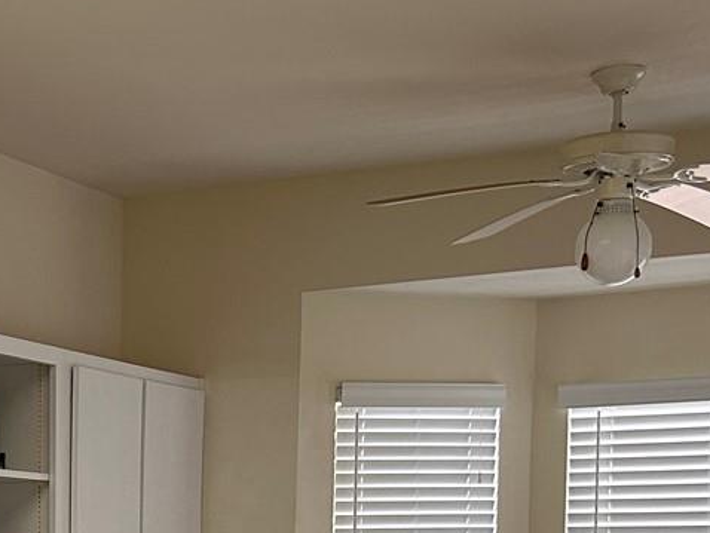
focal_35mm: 87
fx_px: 1785
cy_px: 711
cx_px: -43
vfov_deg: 16.0
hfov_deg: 21.5
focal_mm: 5.7
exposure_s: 1/120
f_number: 1.5
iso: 125
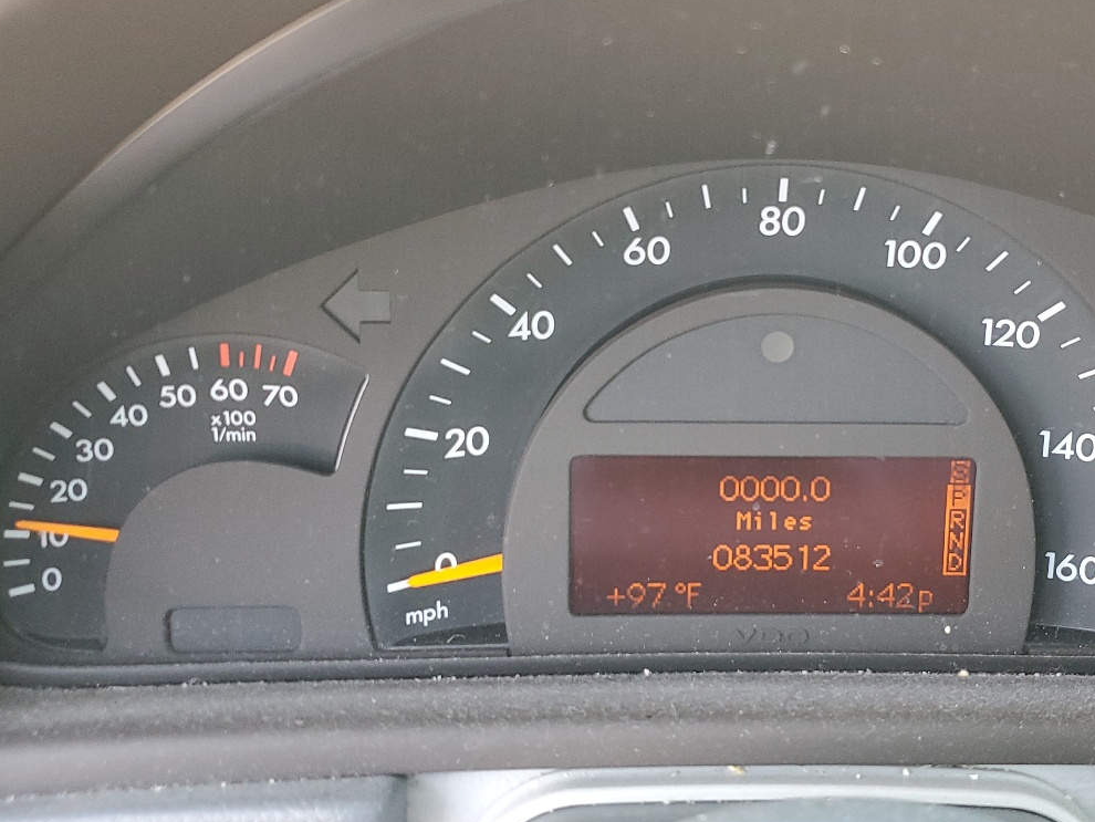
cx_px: 726
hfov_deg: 44.2
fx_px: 1329
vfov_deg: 34.4
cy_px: 409
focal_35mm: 42
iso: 110
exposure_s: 1/60.2
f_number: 1.5
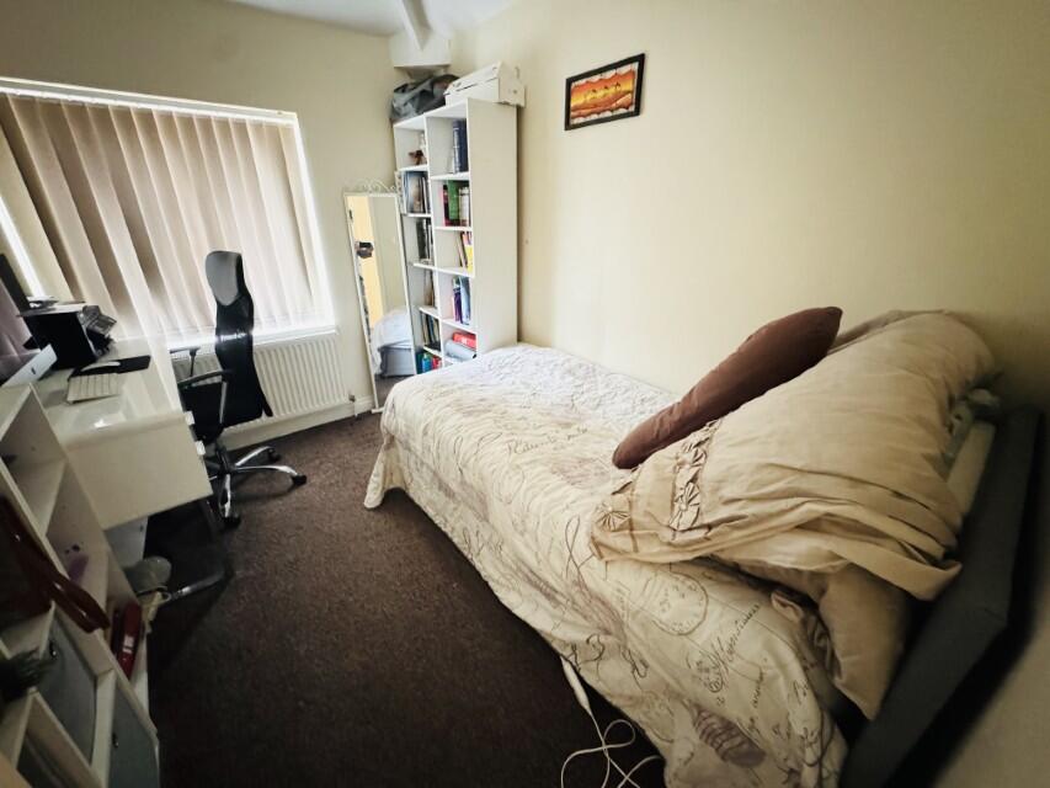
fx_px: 425
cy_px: 394
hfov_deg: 102.1
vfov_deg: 85.7
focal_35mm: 14
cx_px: 525
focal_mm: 2.22
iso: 1250
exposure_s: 1/50
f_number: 2.2
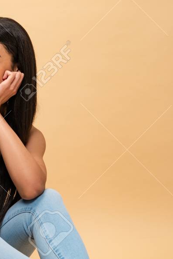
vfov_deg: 18.7
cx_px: 32
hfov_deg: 12.5
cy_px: 150
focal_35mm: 109
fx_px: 785
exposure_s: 1/200
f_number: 8
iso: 200
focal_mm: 50
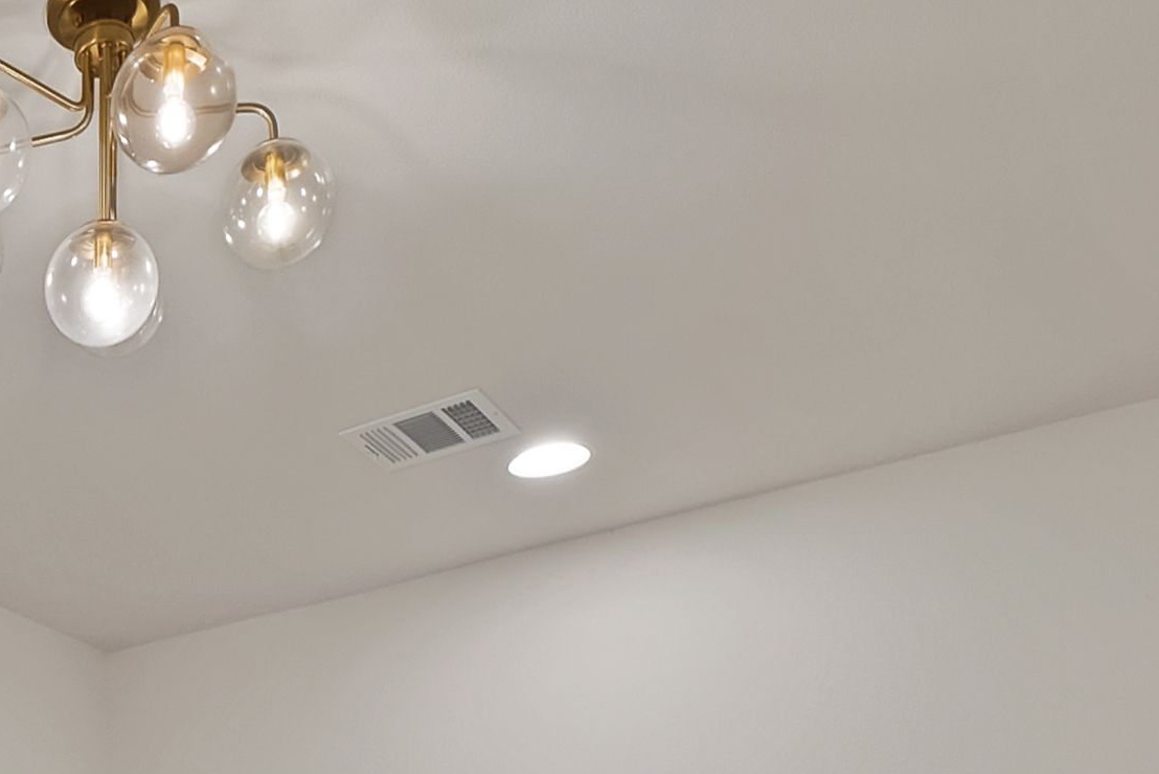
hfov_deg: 36.5
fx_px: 1449
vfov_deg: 24.7
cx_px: -132
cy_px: 1082
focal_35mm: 45
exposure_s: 1/5
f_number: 9
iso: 640
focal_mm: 12
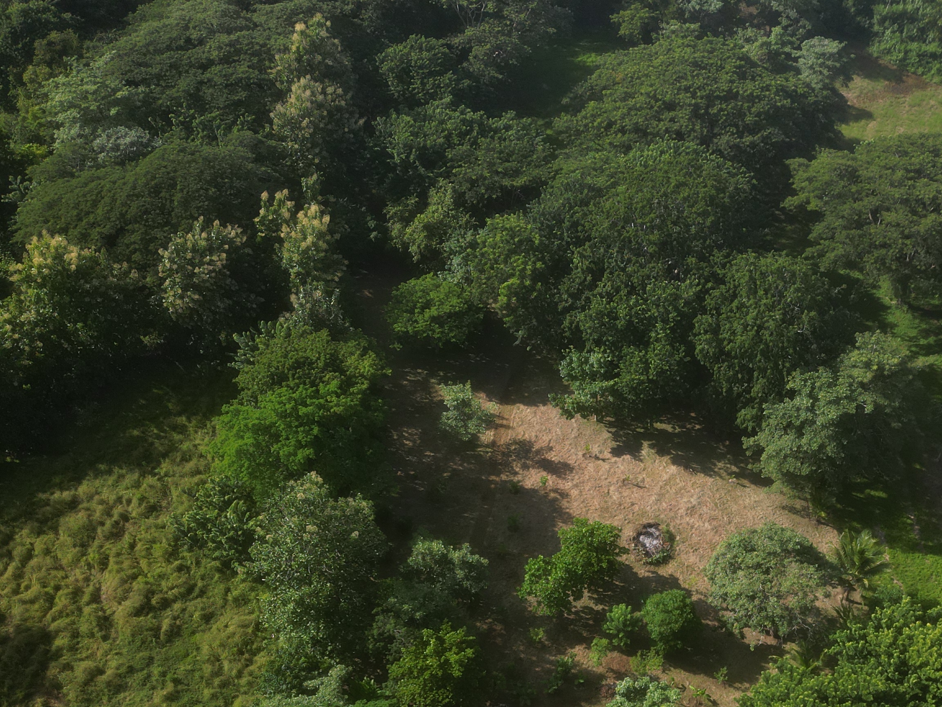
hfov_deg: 44.5
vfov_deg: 33.3
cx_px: 582
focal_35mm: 42
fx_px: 1143
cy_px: 572
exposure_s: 1/1250
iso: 100
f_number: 1.7
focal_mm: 6.72
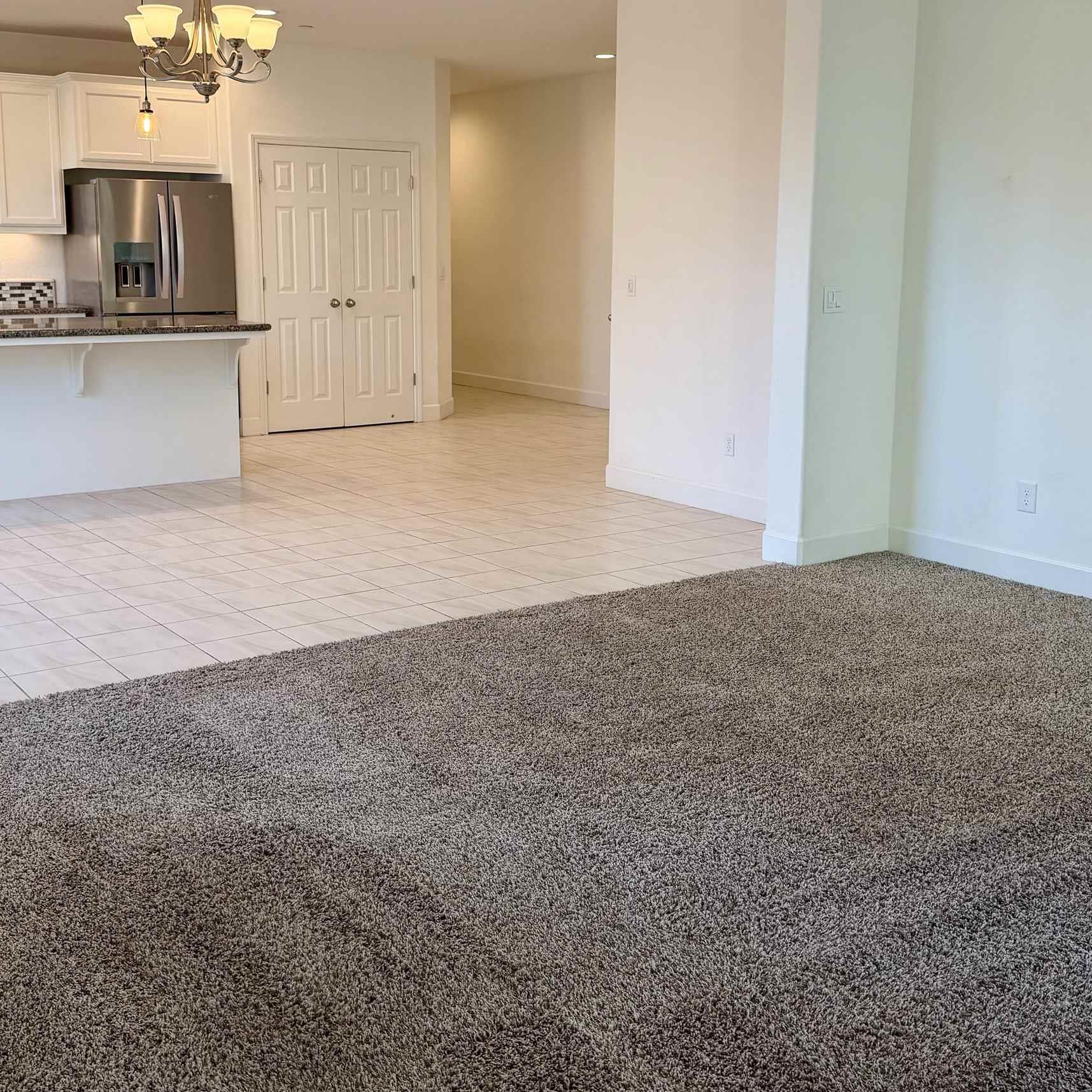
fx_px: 1356
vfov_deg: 43.7
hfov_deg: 43.9
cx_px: 535
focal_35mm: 38
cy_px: 457
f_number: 1.78
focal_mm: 6.76
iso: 160
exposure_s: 1/198
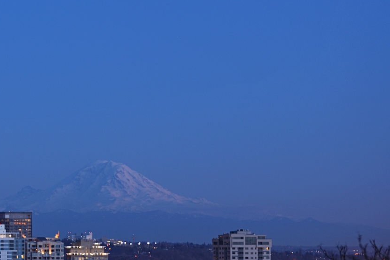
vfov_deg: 6.7
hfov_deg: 10.0
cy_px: 120
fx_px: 2210
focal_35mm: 204
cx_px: -59
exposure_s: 1/2.5
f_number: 2.8
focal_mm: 86
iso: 100
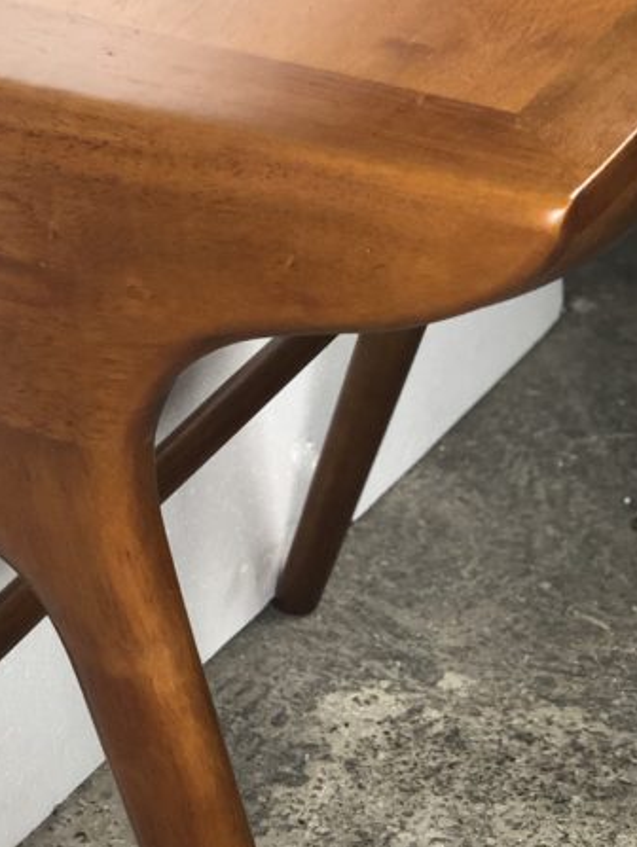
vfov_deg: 16.4
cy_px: 739
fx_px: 2916
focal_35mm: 119
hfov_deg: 12.3
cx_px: 21
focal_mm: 6
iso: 100
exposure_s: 1/33
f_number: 2.4
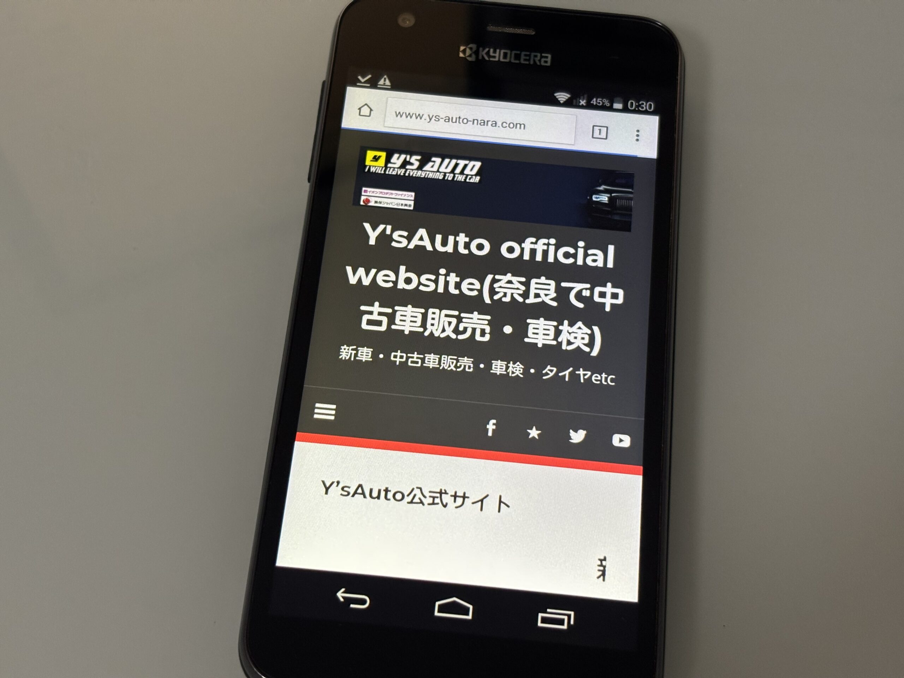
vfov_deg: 28.0
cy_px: 339
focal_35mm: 52
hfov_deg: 36.8
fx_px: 1358
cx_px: 452
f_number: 1.6
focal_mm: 5.96
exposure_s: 1/40
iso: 160
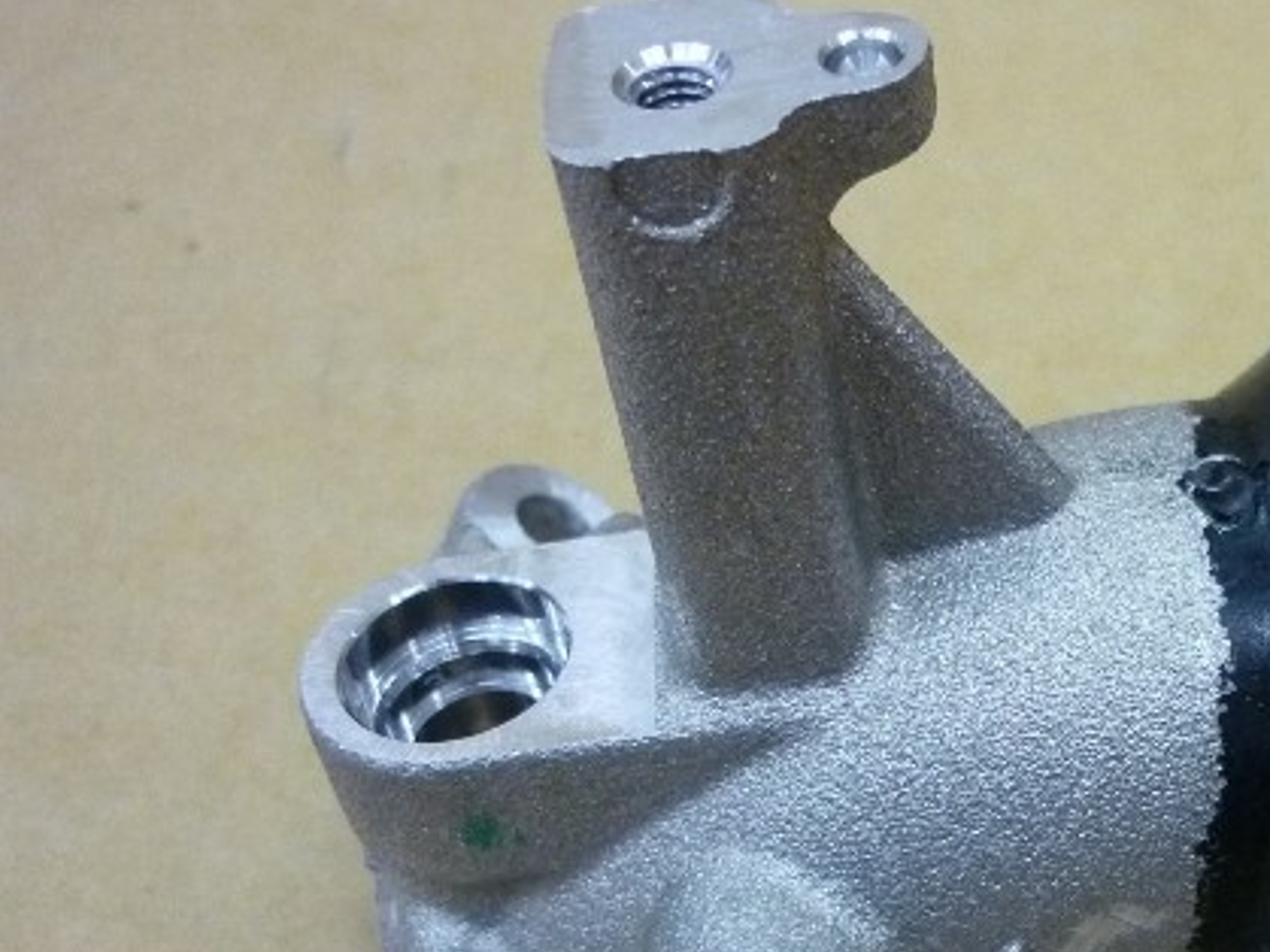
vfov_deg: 23.1
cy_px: 688
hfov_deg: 29.7
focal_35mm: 63
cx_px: 1085
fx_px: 2311
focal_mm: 5.5
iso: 400
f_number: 2.8
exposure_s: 1/25
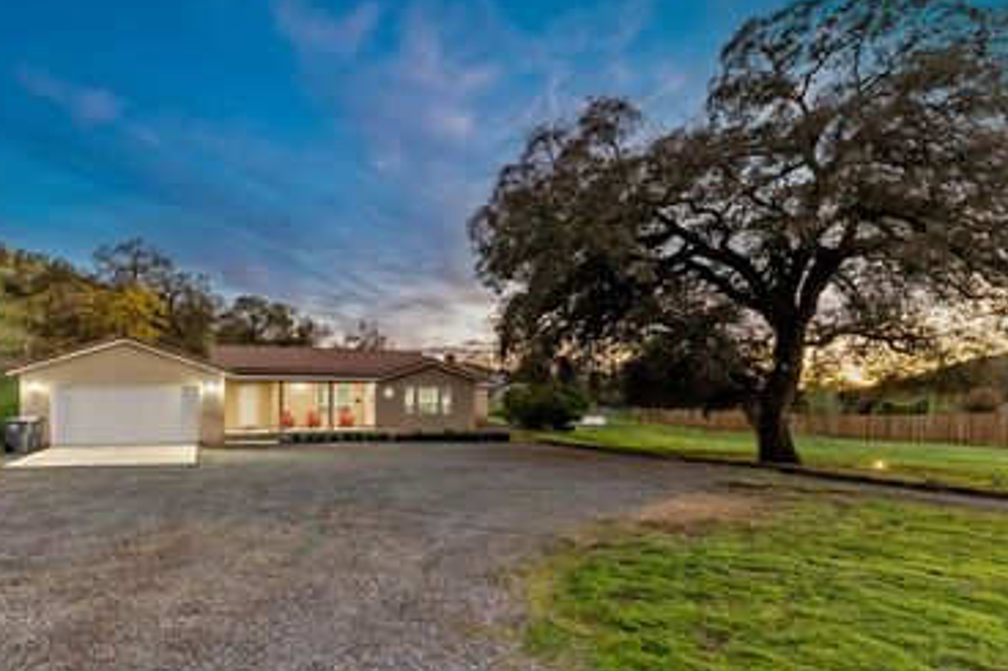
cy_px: 398
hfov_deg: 84.8
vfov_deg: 64.0
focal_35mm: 19
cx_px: 362
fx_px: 532
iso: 4000
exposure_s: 1/160
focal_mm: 14
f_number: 2.8
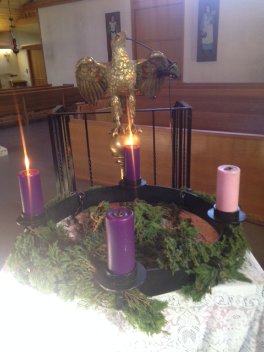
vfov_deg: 55.4
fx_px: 336
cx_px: 132
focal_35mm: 33
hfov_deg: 42.9
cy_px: 176
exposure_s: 1/20
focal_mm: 4.12
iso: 100
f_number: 2.4
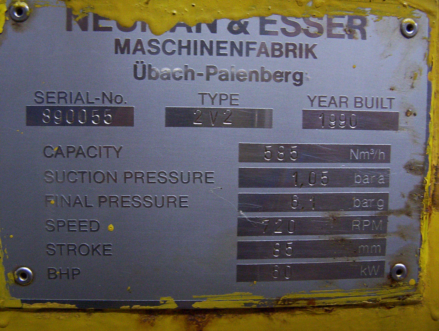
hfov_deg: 47.8
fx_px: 496
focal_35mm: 39
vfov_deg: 37.0
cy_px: 166
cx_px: 220
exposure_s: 1/8
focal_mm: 5.26
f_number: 3.84
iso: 200
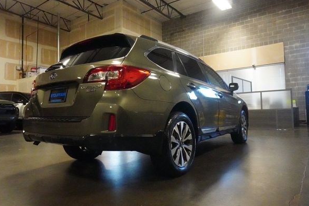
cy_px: 102
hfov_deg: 69.4
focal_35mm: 26
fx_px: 223
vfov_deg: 49.6
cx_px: 153
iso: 25600
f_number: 8
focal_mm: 16
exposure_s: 1/400
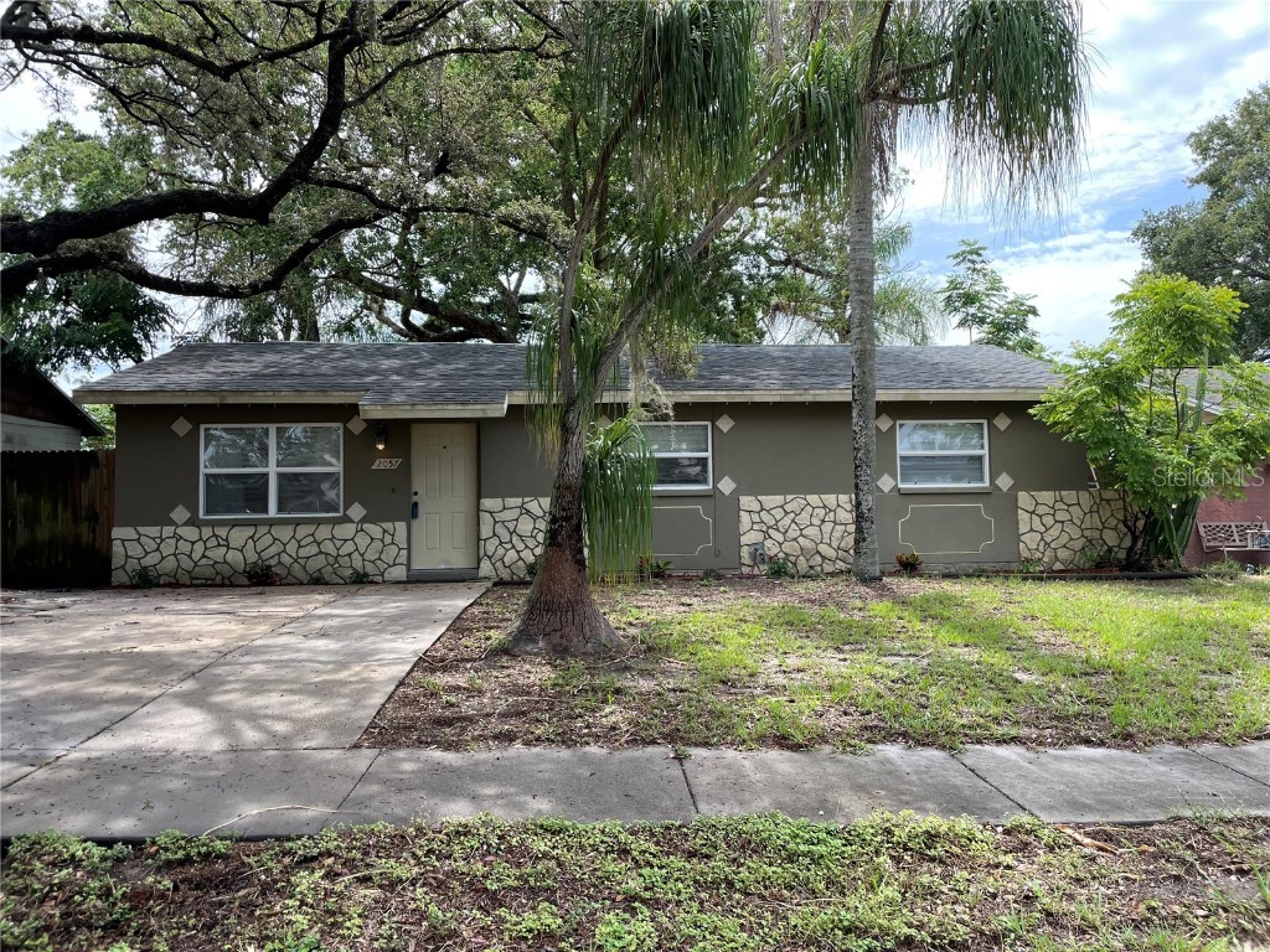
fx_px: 954
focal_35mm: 26
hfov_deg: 67.3
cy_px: 476
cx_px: 635
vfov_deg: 53.1
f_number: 1.6
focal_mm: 4.2
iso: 32
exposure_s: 1/882
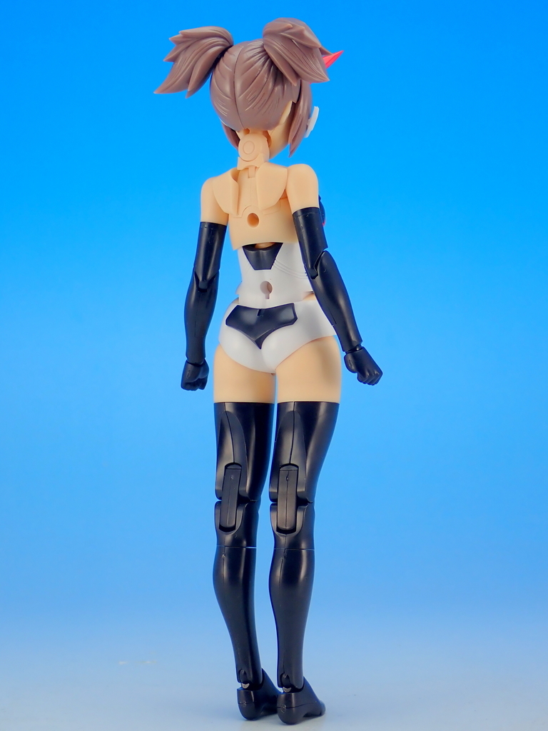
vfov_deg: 25.3
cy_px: 366
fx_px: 1625
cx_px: 274
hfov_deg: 19.1
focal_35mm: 77
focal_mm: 13.65
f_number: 4.1
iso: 100
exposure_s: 1/15
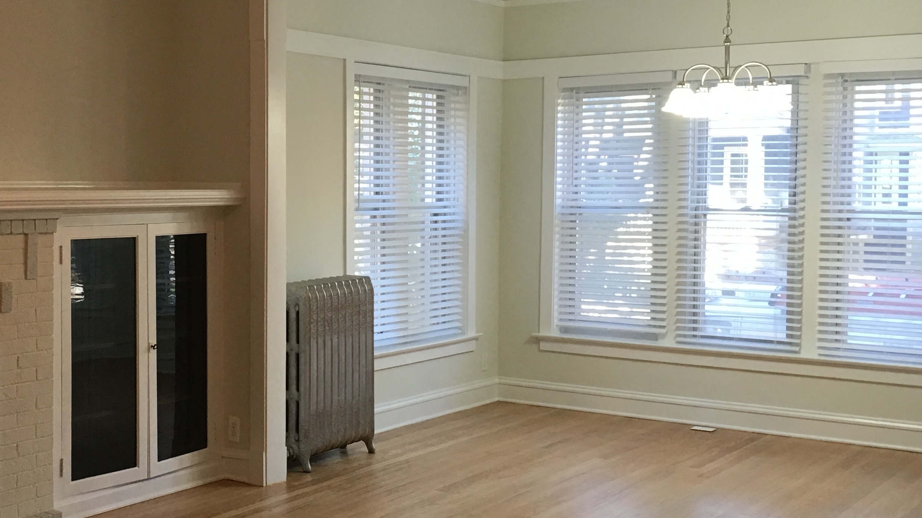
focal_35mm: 52
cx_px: 279
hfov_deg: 39.2
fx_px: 1271
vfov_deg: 23.1
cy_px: 249
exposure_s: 1/30
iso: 40
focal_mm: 4.15
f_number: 2.2
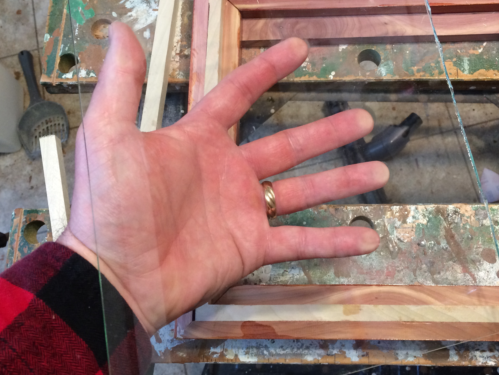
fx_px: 562
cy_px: 157
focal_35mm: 39
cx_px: 284
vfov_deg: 36.7
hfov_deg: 47.7
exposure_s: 1/30
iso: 160
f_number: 2.2
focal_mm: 4.15
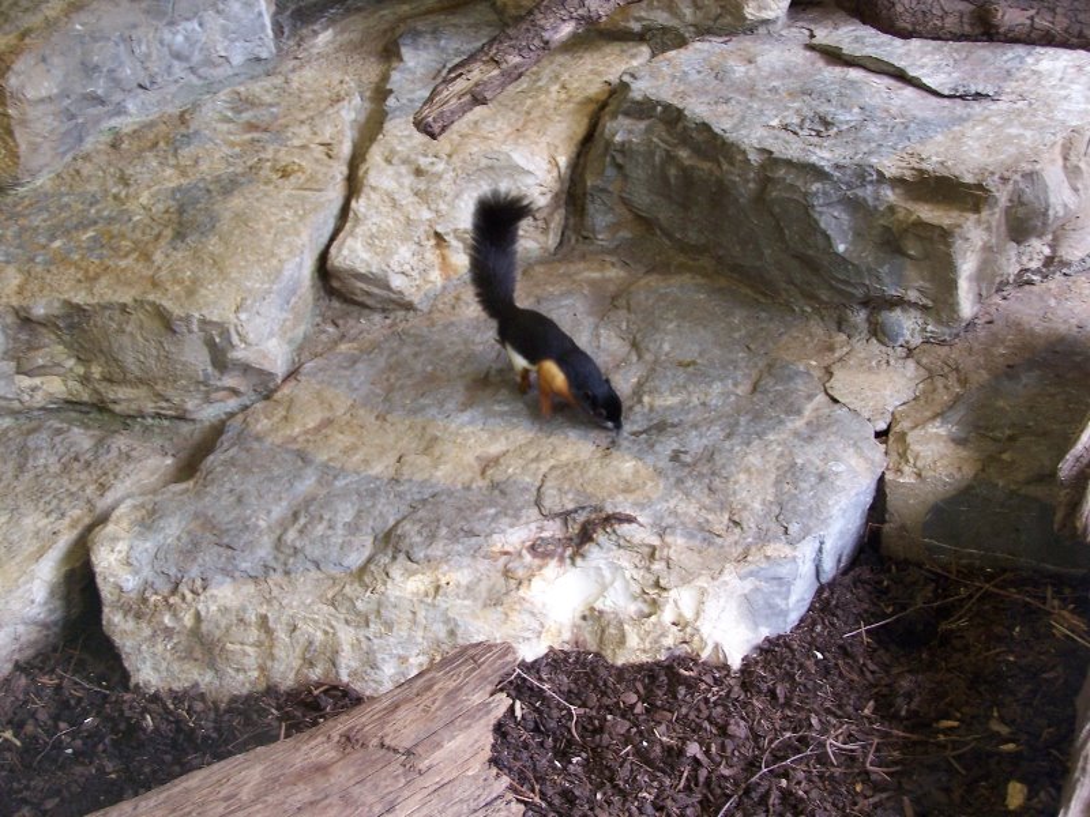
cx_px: 545
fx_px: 1606
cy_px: 408
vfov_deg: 28.6
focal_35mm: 51
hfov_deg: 37.5
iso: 140
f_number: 3
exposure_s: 1/13
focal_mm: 8.5
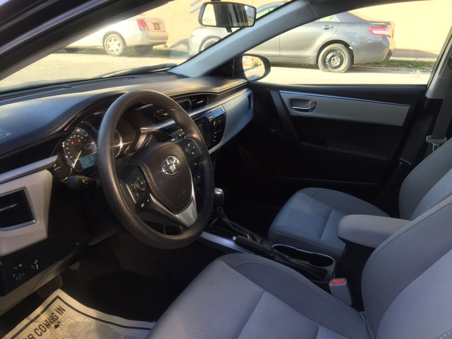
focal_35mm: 29
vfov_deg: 48.2
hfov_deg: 61.7
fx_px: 379
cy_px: 170
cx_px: 226
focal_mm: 4.15
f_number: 2.2
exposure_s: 1/120
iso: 50
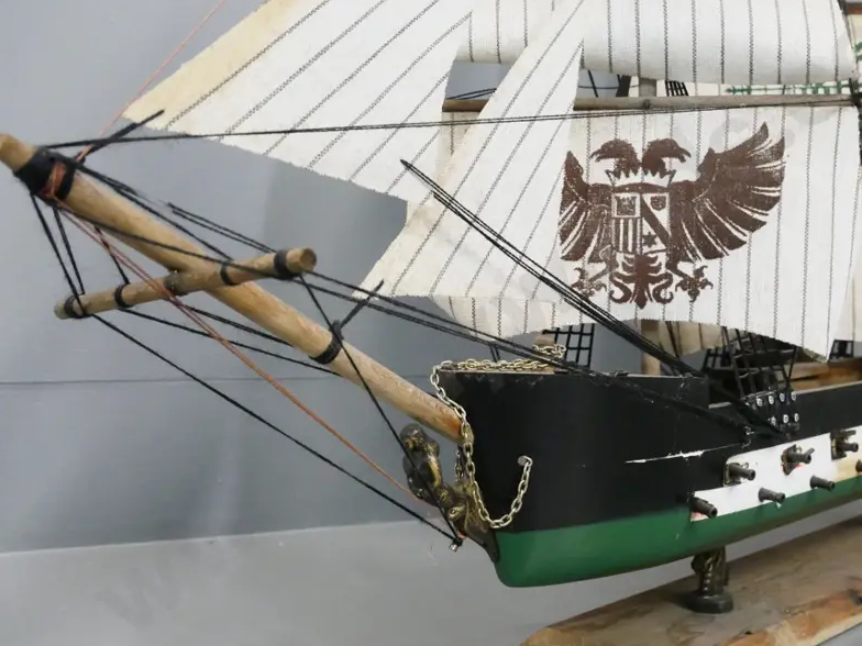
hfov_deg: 40.0
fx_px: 1170
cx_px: 559
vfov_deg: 30.8
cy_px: 282
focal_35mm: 47
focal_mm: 18
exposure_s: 1/50
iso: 3200
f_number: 6.3
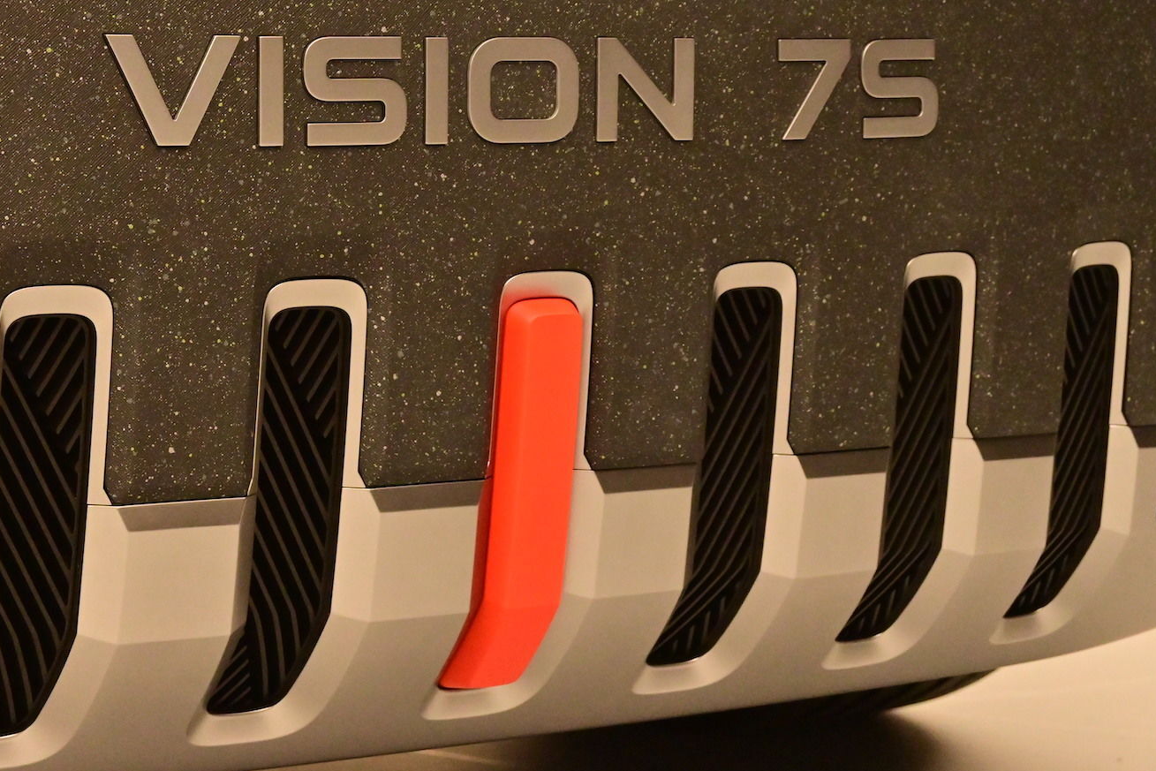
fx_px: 3532
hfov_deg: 18.6
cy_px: 247
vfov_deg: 12.4
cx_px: 480
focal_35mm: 110
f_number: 6.3
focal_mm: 50
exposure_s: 1/80
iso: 3200
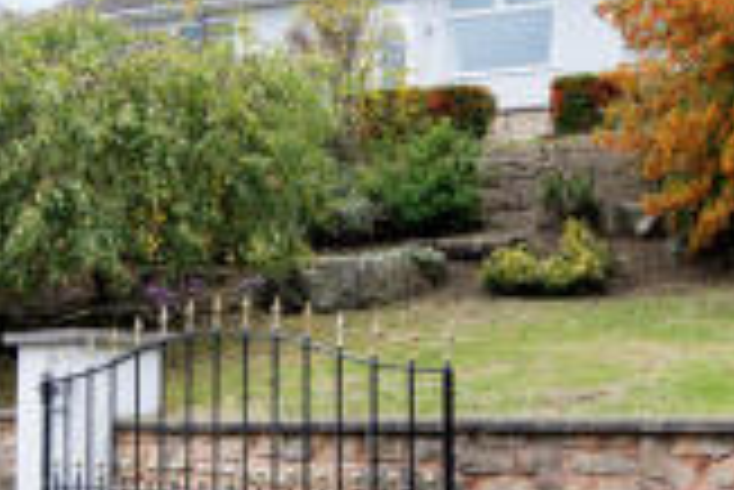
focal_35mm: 70
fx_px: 1428
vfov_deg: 19.5
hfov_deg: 28.8
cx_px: 374
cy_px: 209
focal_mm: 16
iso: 100
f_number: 8
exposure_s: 1/30
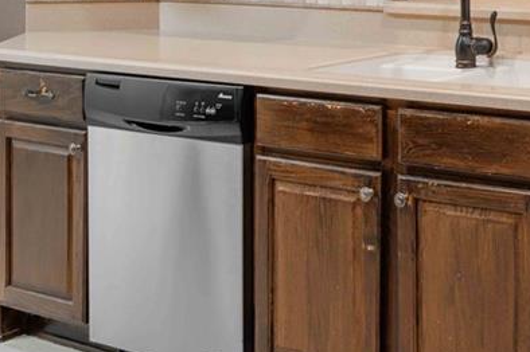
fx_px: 956
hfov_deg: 27.6
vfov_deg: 20.1
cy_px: -12
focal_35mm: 65
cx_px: 620
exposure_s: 1/13
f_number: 8
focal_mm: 16
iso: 200
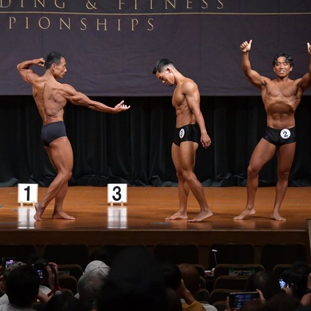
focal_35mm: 202
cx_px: 164
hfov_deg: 8.7
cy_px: 156
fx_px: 2053
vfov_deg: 8.7
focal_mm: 105
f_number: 5.6
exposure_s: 1/400
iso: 5000
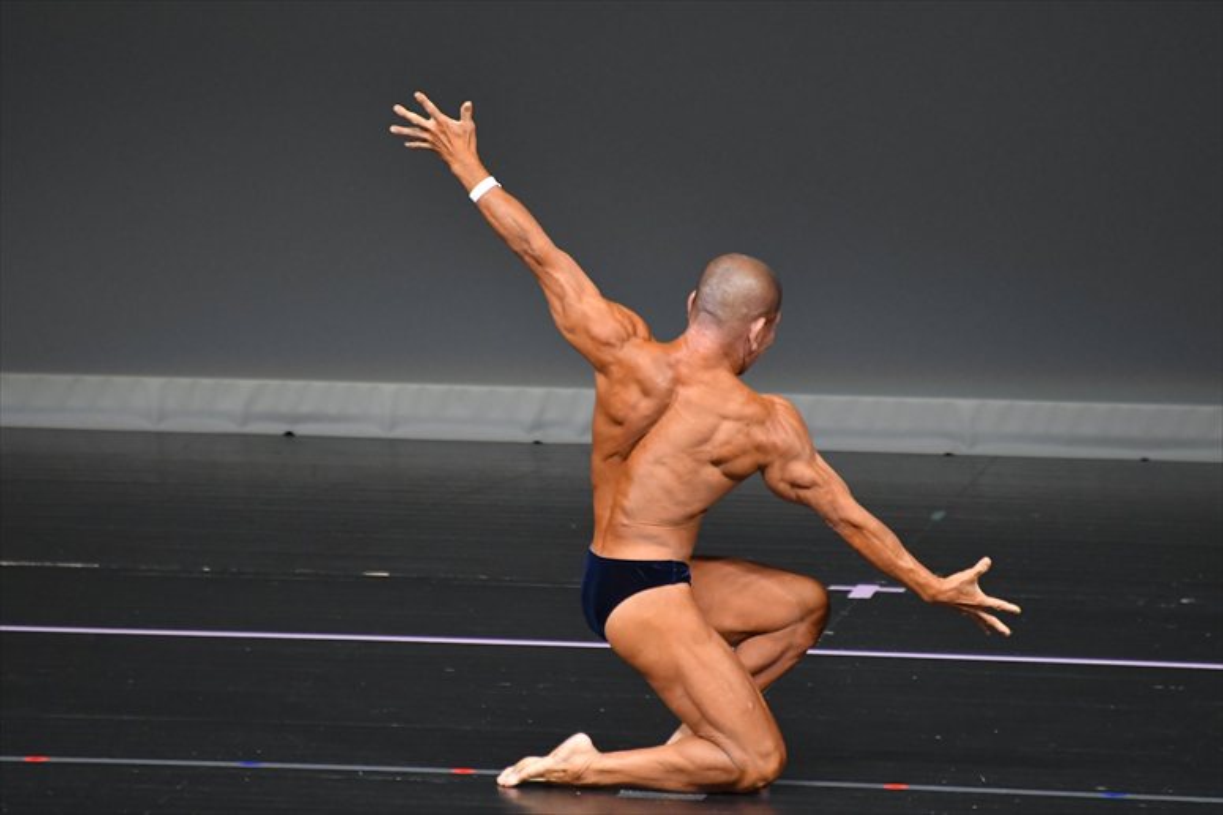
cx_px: 612
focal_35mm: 450
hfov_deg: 4.6
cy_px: 408
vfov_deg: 3.1
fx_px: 15280
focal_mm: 300
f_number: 5.6
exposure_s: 1/400
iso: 4000
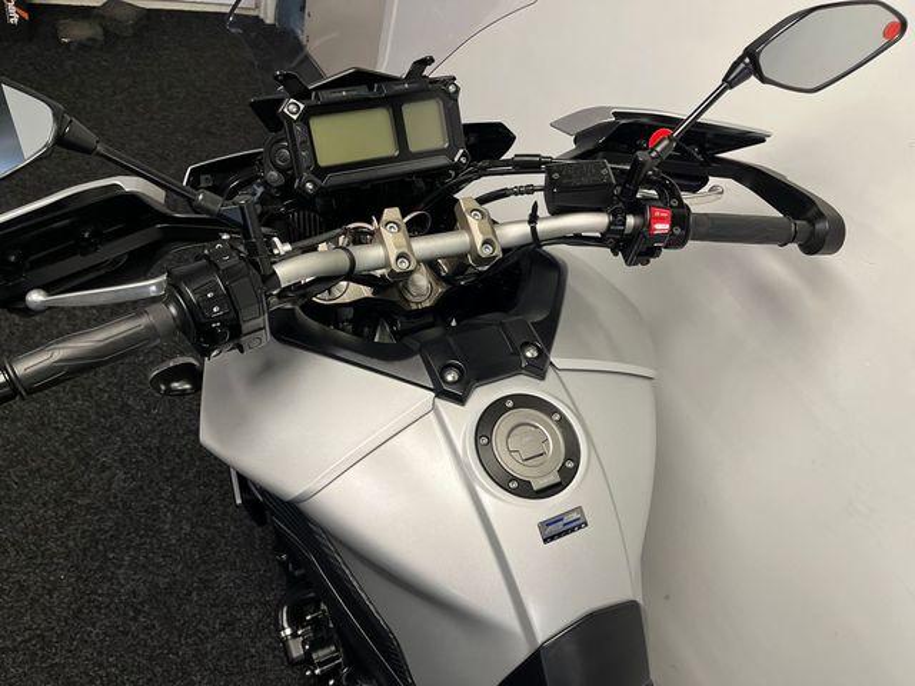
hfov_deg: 67.3
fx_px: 687
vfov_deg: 53.1
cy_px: 343
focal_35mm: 26
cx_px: 458
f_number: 1.6
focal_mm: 5.1
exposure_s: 1/100
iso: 125
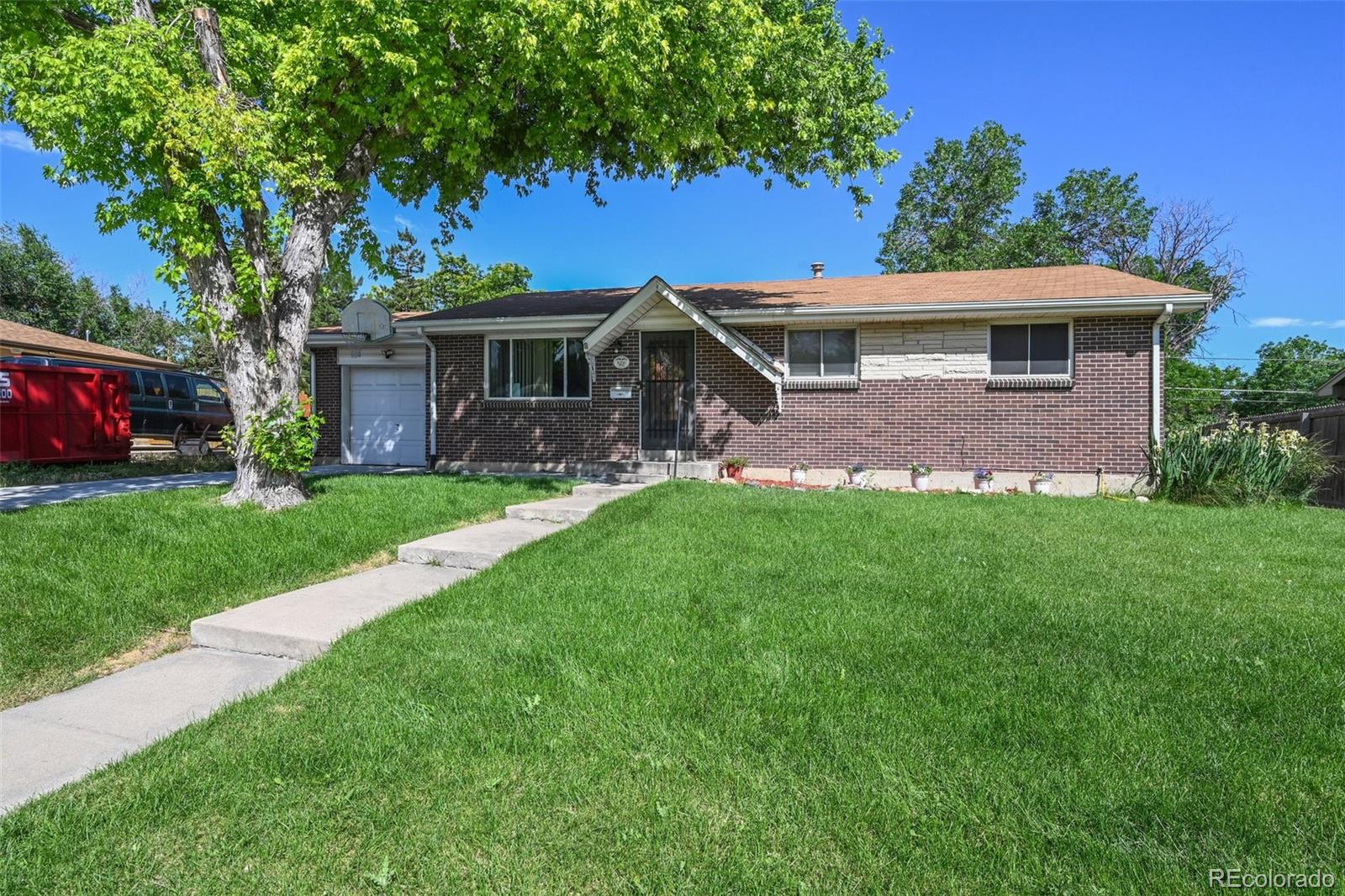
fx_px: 691
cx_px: 672
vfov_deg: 65.9
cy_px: 448
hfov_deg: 88.4
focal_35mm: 18
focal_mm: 18.5
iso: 400
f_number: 11
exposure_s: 1/400
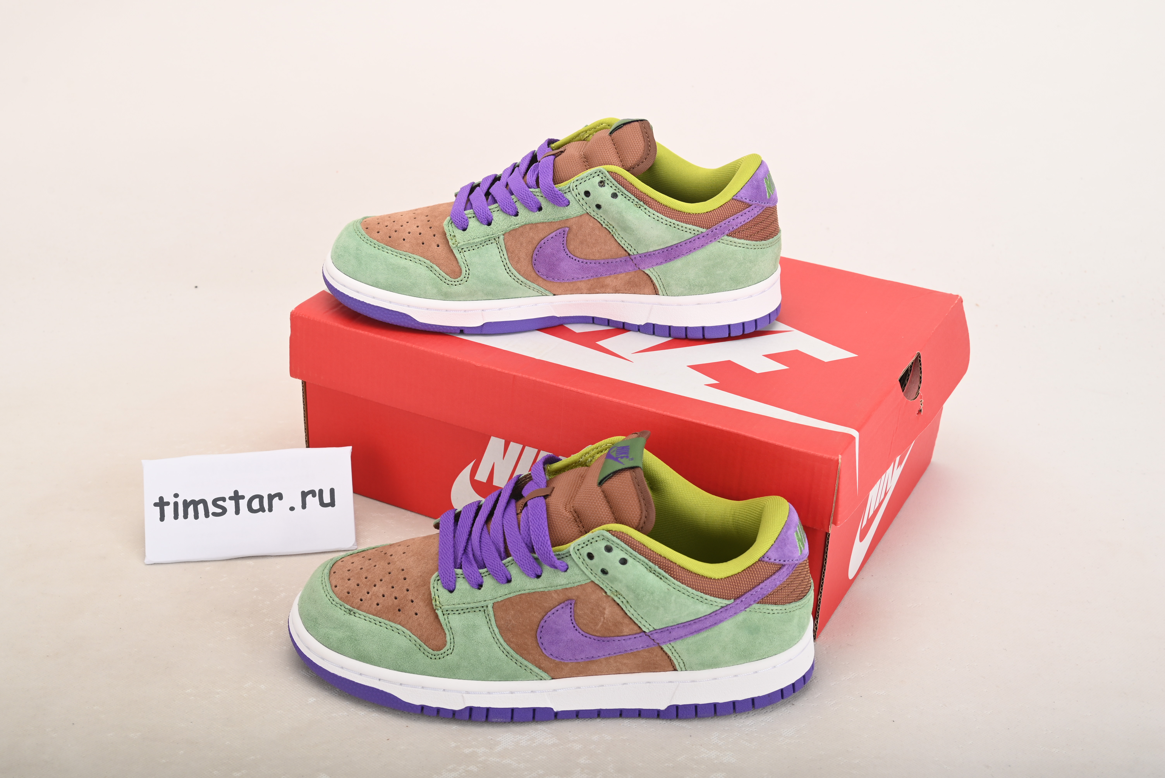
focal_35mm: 46
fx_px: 1489
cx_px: 582
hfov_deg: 42.7
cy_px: 389
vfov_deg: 29.3
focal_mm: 46
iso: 100
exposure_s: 1/200
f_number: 11
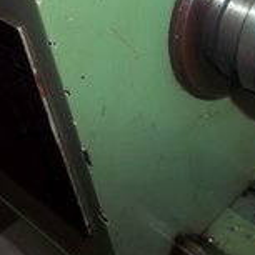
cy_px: 57
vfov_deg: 23.1
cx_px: 240
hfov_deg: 22.7
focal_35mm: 74
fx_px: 617
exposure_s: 1/30
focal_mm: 5.7
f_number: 2.9
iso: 80
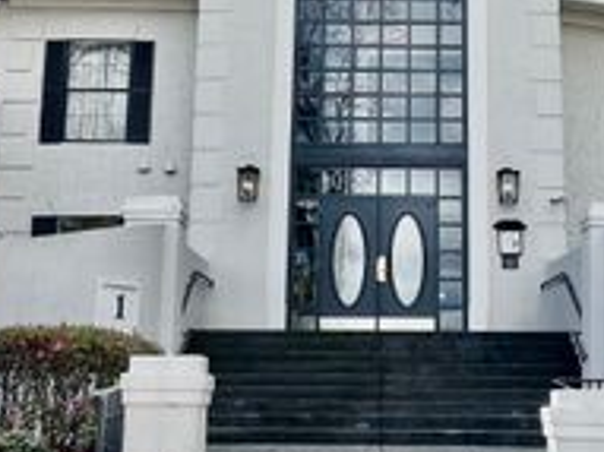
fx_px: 1186
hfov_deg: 28.4
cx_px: 392
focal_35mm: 68
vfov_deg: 21.3
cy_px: 79
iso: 50
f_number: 1.6
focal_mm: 5.1
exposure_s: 1/1441
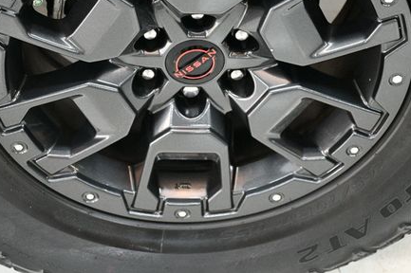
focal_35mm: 99
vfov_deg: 13.8
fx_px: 1129
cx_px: 200
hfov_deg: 20.6
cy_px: 76
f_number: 4.5
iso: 3600
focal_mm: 45
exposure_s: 1/60
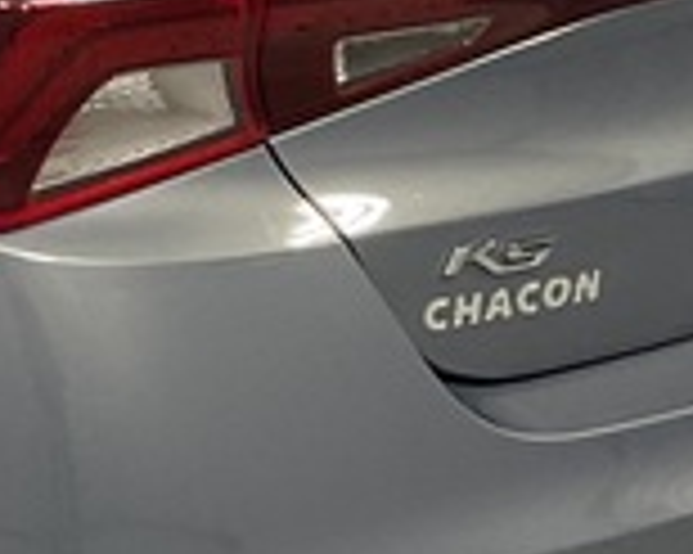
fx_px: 3628
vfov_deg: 8.7
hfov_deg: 10.2
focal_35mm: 177
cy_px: 104
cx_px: -585
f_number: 1.8
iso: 64
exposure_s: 1/50
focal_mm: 3
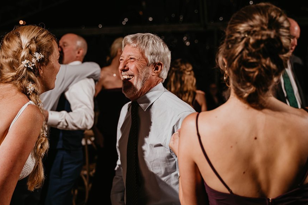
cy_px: 97
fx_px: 462
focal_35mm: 54
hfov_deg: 36.8
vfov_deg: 25.1
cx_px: 144
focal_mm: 46
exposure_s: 1/400
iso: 640
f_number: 2.8
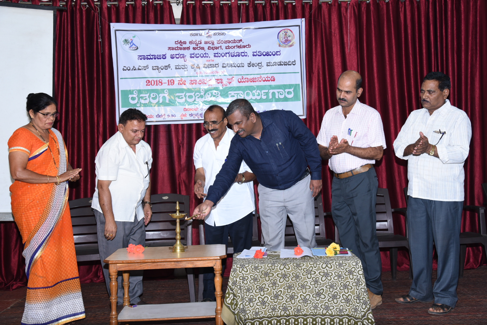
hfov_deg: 48.5
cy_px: 162
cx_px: 244
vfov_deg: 33.4
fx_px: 541
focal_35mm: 40
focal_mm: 40
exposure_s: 1/250
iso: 1000
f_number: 5.6
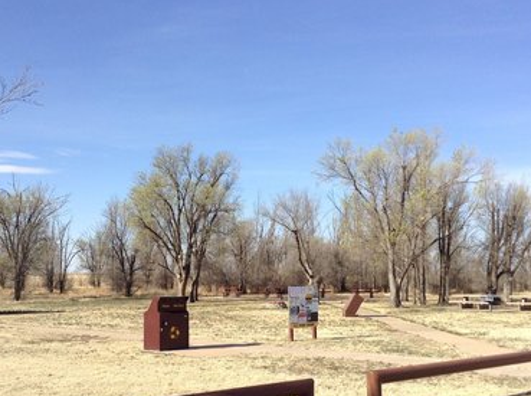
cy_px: 238
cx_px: 236
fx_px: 735
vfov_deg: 30.1
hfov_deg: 39.7
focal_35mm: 48
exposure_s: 1/1136
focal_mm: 3.3
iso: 25
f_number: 2.4
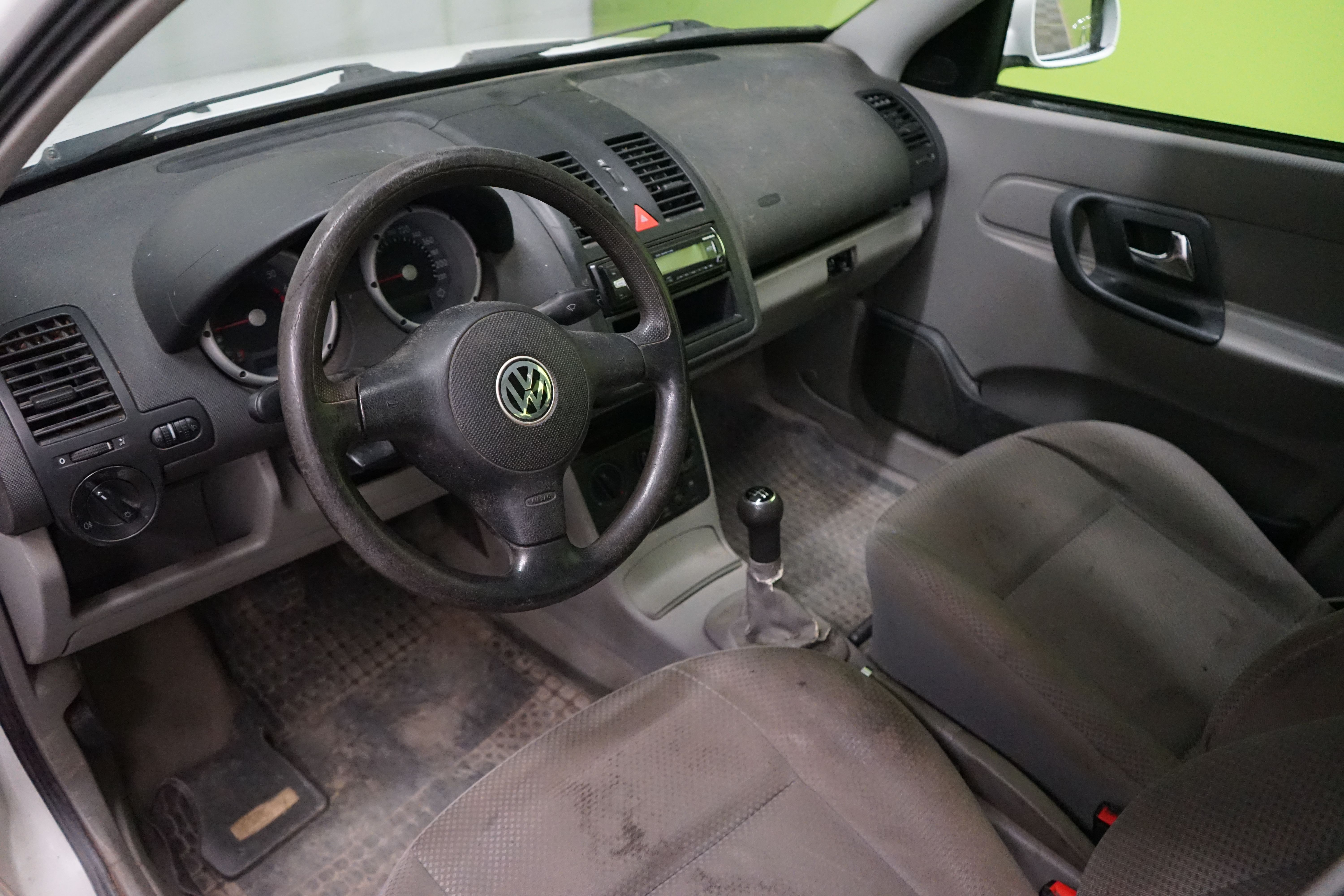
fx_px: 1045
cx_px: 672
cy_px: 448
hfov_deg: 65.5
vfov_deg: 46.4
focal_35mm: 28
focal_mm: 28
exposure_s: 1/100
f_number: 3.5
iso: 6400
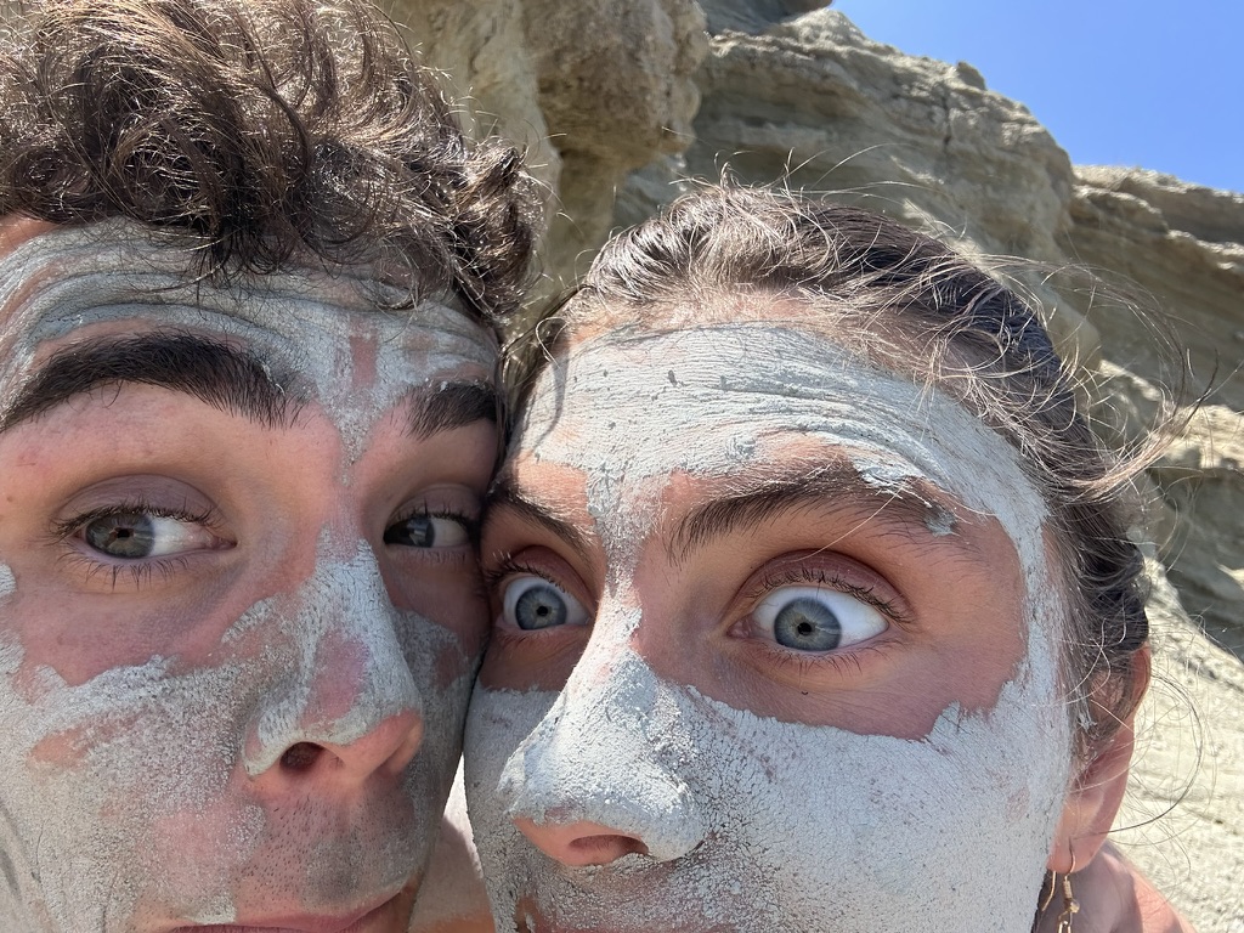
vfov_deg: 58.9
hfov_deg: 73.9
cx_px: 622
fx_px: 827
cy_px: 466
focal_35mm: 23
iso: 25
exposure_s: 1/587
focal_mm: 2.69
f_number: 1.9
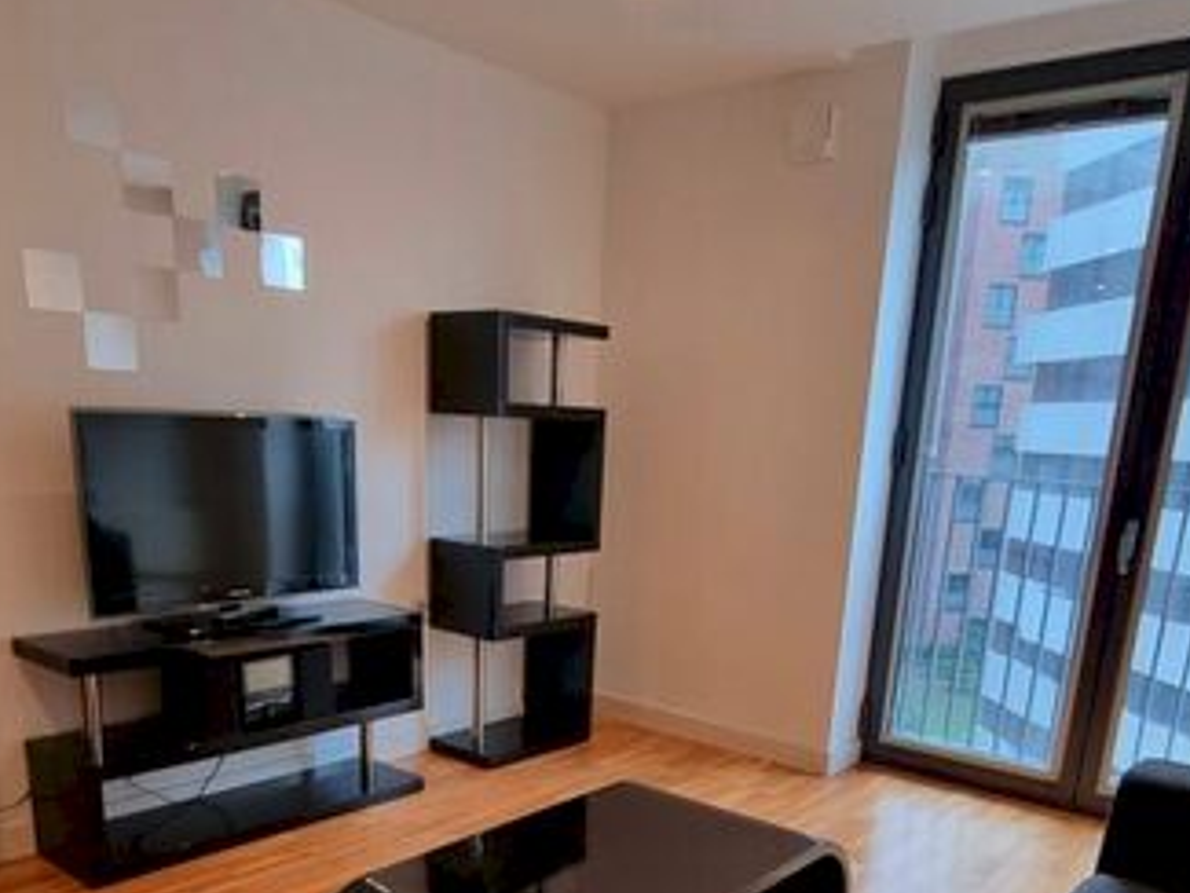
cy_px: 741
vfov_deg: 46.6
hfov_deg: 63.4
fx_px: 963
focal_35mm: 28
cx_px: 593
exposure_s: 1/50
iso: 125
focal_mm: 2.2
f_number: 2.2
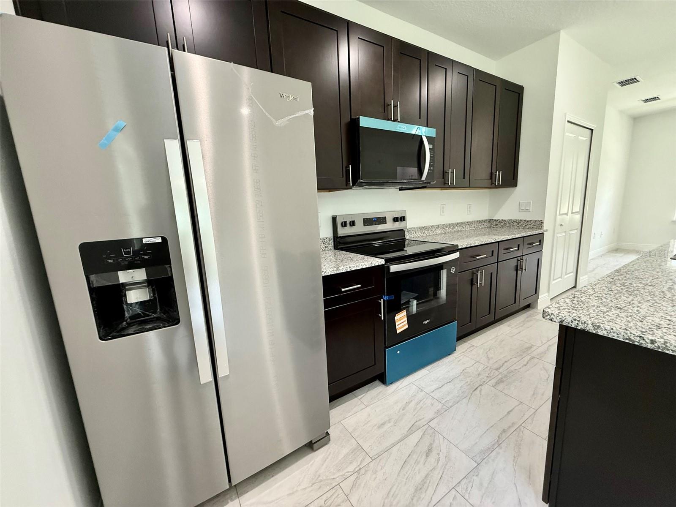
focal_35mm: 14
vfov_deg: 85.7
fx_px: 273
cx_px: 338
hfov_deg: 102.1
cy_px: 254
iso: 400
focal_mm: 2.22
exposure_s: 1/120
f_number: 2.2
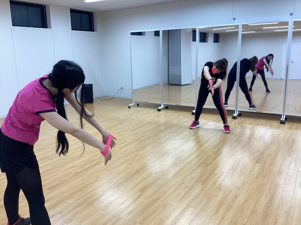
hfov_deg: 58.4
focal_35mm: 31
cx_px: 150
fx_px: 270
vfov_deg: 45.4
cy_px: 112
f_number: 2.4
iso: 50
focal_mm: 3.3
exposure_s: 1/50
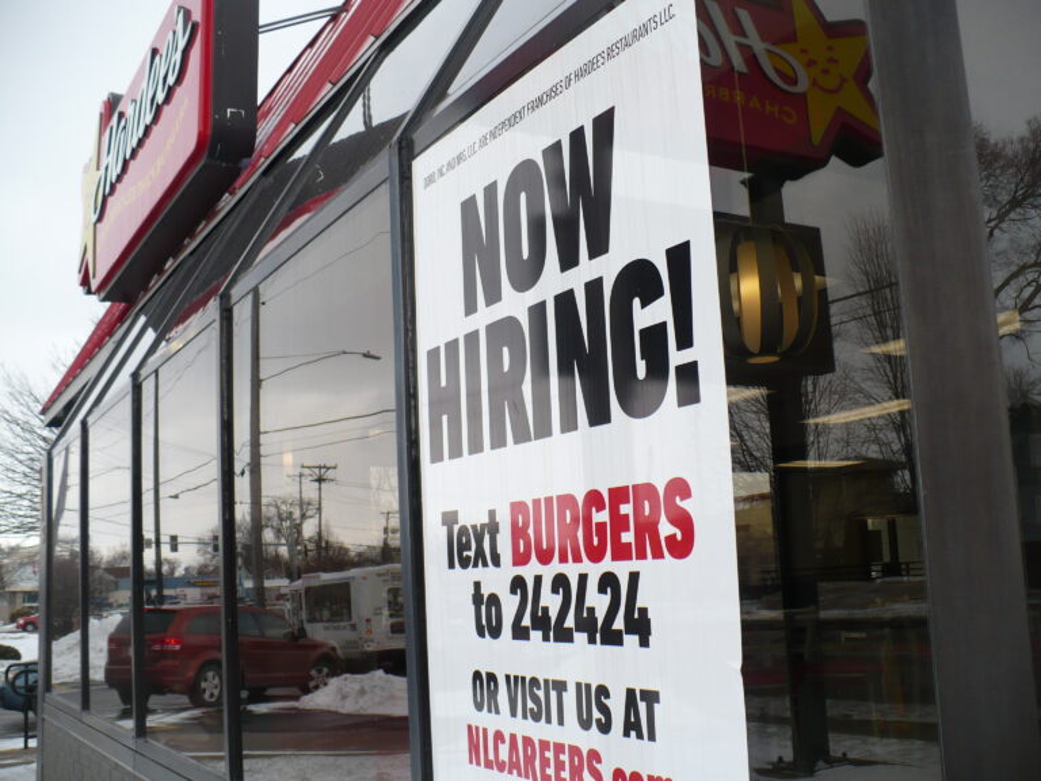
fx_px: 1113
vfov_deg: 38.7
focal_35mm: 37
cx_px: 520
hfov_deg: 50.1
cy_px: 390
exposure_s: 1/500
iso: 100
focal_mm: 6.1
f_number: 2.8
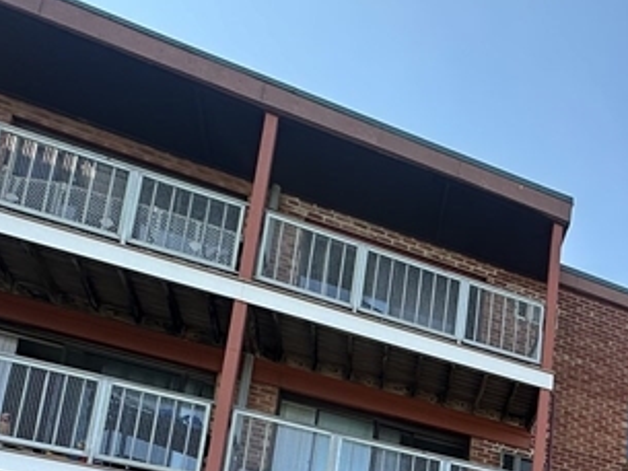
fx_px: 853
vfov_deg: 24.0
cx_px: 799
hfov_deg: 31.8
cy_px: 716
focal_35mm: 47
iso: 40
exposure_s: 1/319
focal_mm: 2.22
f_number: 2.2
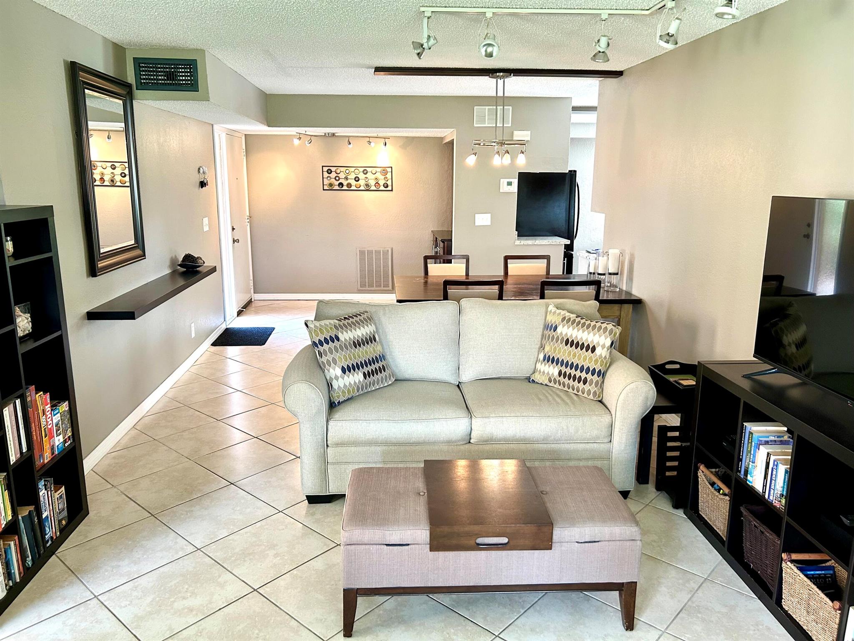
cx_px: 427
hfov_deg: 67.3
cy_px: 320
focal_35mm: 26
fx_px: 641
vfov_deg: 53.1
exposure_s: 1/60
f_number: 1.5
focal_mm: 5.7
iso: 160
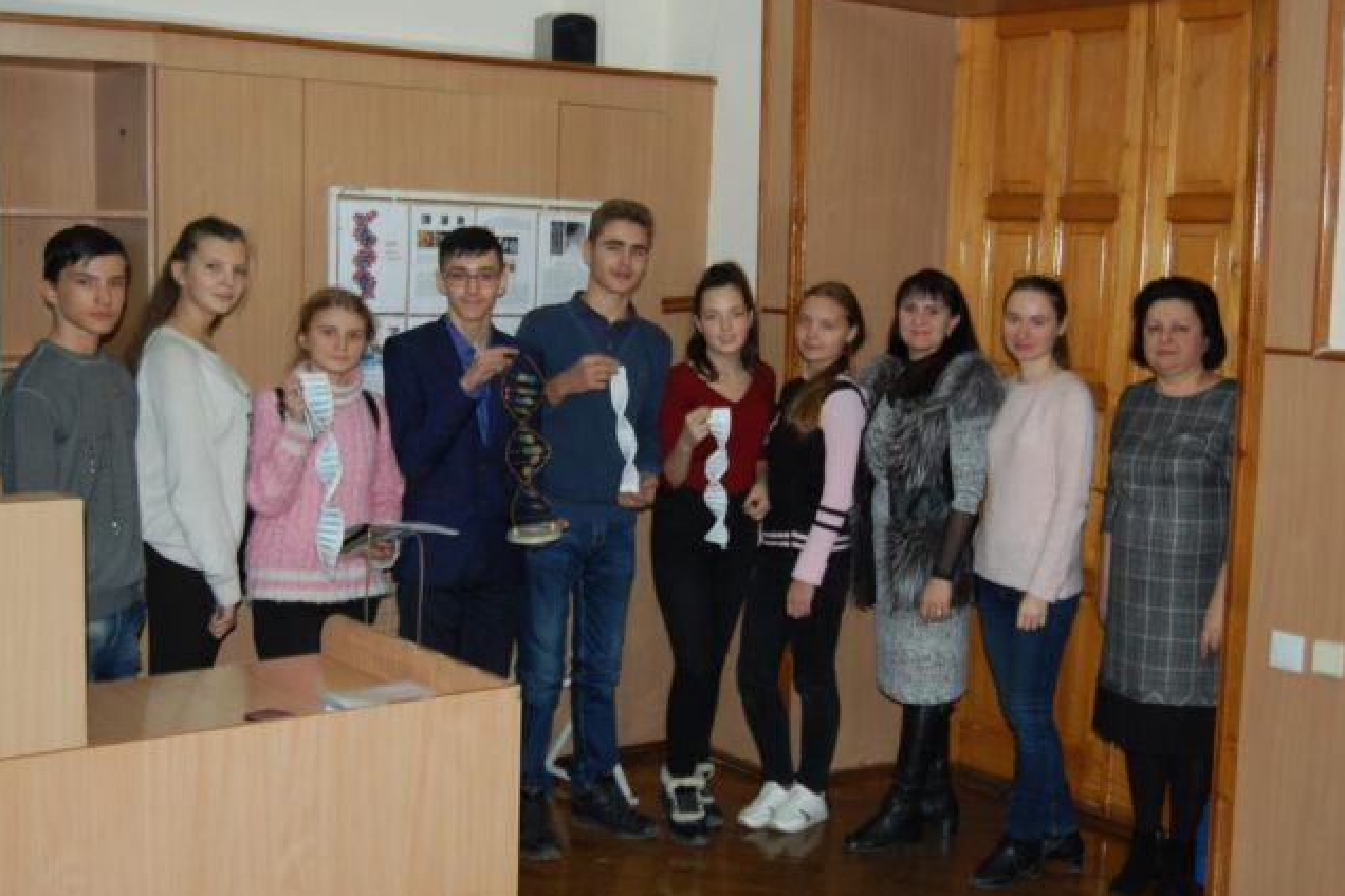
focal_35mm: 48
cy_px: 450
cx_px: 683
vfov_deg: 28.4
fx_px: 1775
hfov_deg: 41.5
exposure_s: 1/60
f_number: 4.5
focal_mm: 31
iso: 400
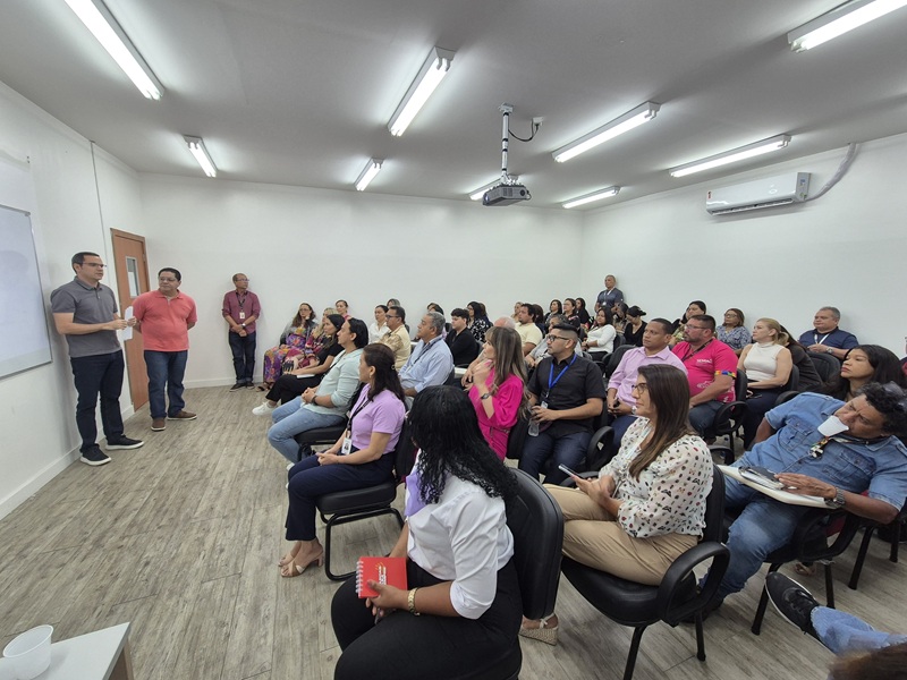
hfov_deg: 106.2
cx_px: 454
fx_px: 341
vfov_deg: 89.9
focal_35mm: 13
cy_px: 340
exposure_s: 1/60
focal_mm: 2.2
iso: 100
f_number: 2.2
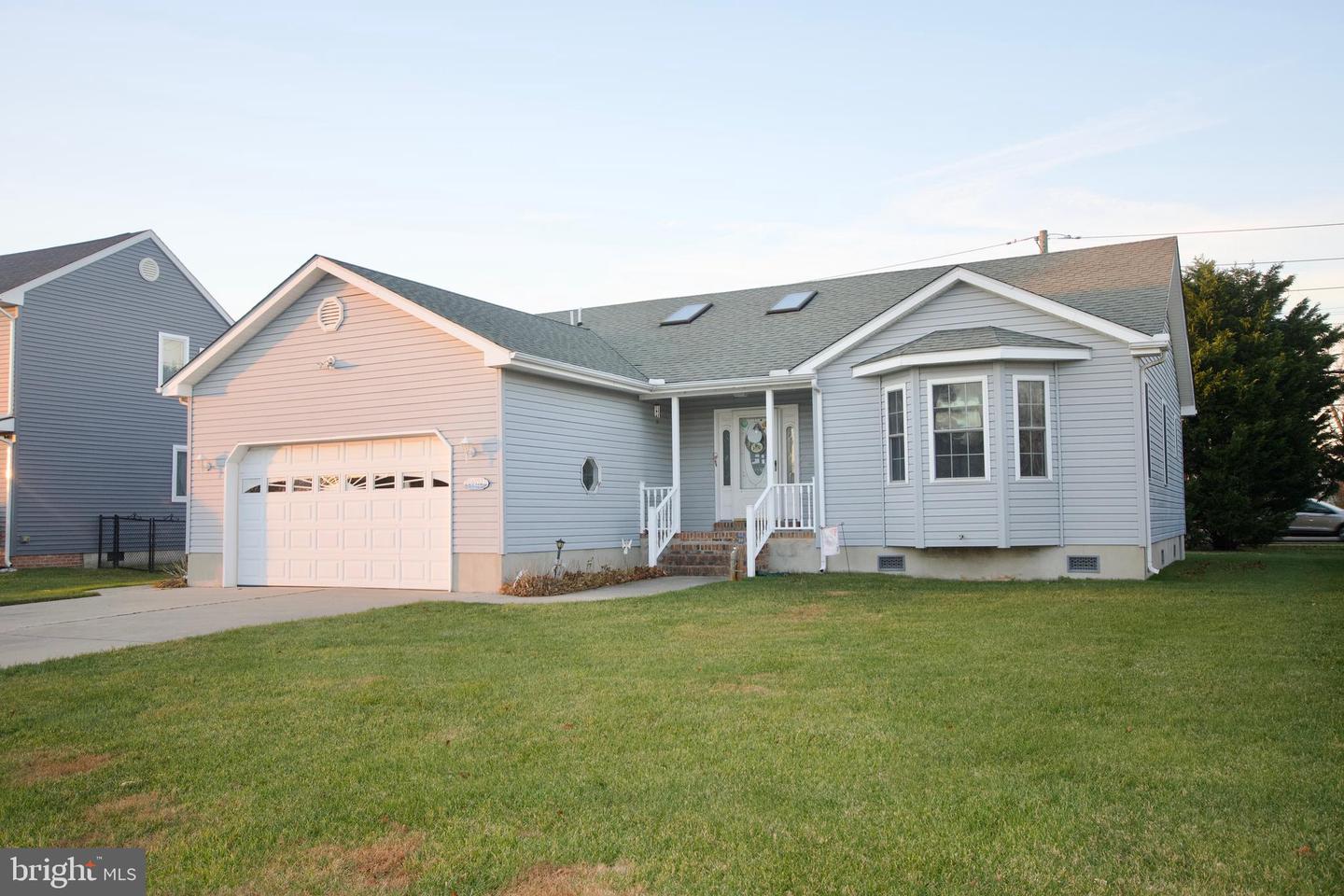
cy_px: 448
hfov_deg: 61.9
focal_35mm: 30
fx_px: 1120
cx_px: 672
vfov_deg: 43.6
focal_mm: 20
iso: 400
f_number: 5.6
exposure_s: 1/100
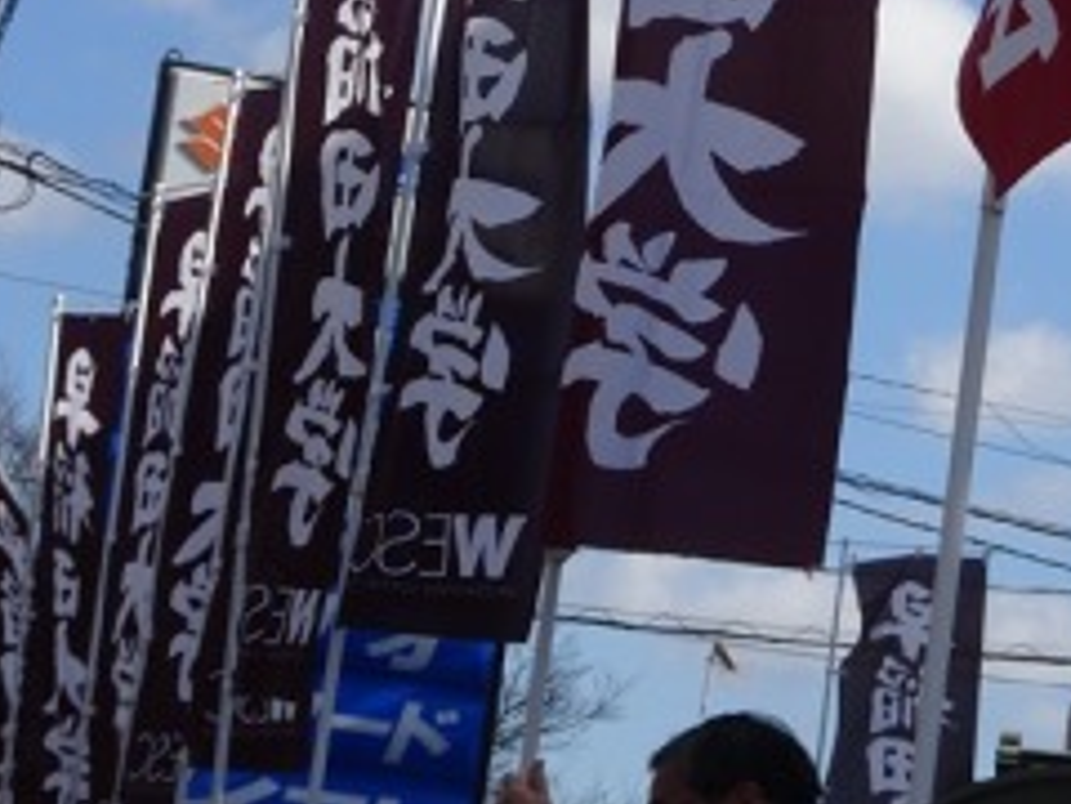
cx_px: 817
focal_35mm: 156
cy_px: -25
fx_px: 4827
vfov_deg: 9.4
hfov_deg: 12.6
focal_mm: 12.87
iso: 80
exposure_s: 1/640
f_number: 5
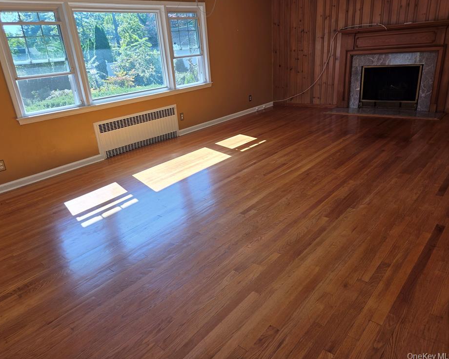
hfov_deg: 68.0
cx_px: 207
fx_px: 332
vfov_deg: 56.8
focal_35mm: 25
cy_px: 175
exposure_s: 1/180
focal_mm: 5.4
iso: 32
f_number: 1.8
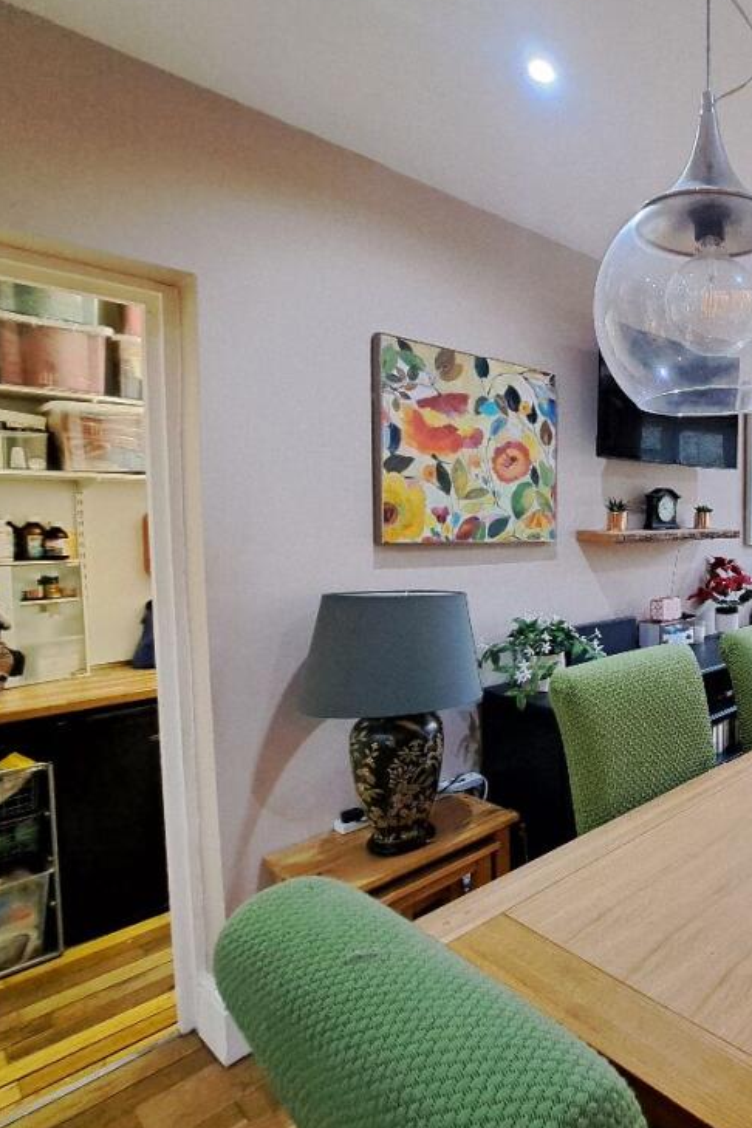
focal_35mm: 19
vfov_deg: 86.9
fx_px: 595
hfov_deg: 50.2
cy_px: 546
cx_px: 777
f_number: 2.2
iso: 320
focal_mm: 1.74
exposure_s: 1/25
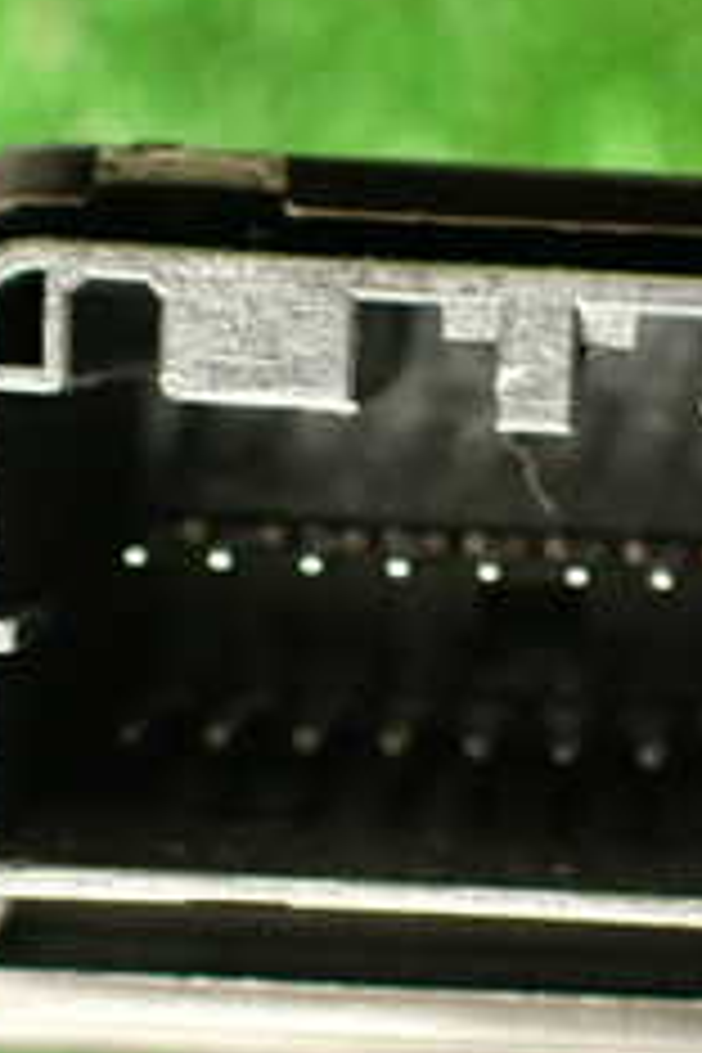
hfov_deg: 16.9
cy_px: 580
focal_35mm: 80
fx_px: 2340
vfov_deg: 25.4
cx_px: 562
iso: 250
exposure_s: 1/30
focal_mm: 5.4
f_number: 2.3
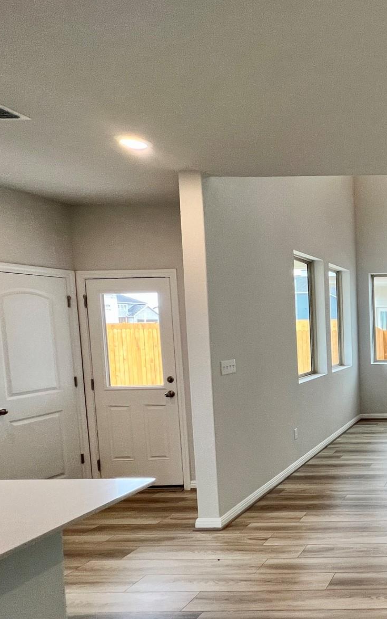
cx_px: 485
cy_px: 350
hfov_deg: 36.5
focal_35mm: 24
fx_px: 405
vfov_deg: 74.4
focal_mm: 1.57
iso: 80
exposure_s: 1/120
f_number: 1.8
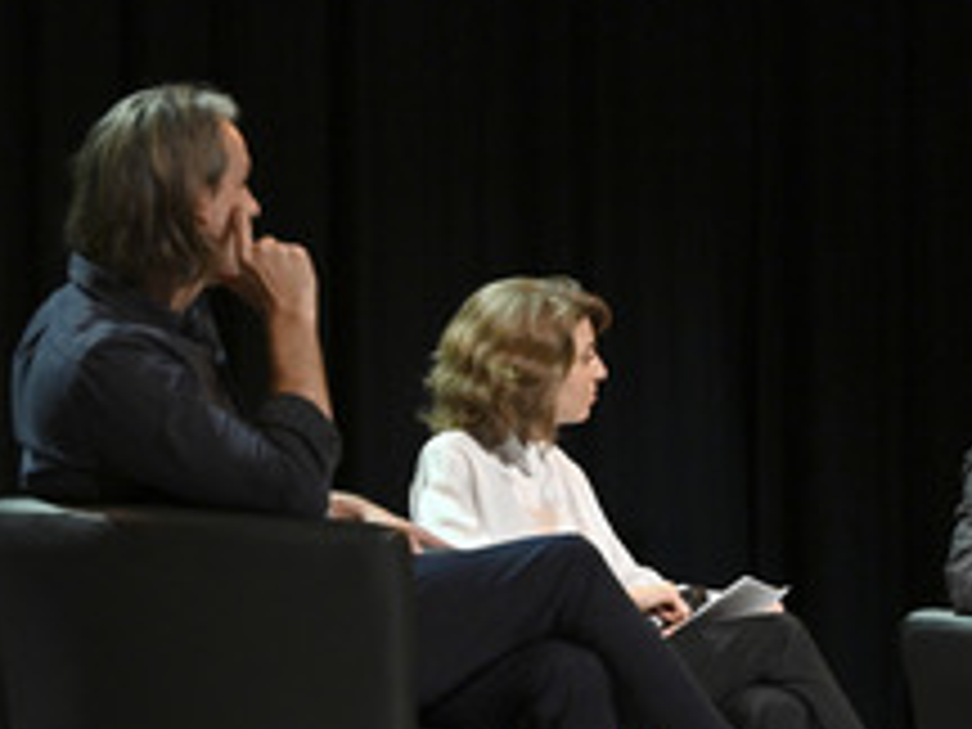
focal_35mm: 197
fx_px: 5532
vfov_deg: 7.5
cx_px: 1006
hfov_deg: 10.0
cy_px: 500
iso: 1600
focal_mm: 98
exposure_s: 1/400
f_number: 4
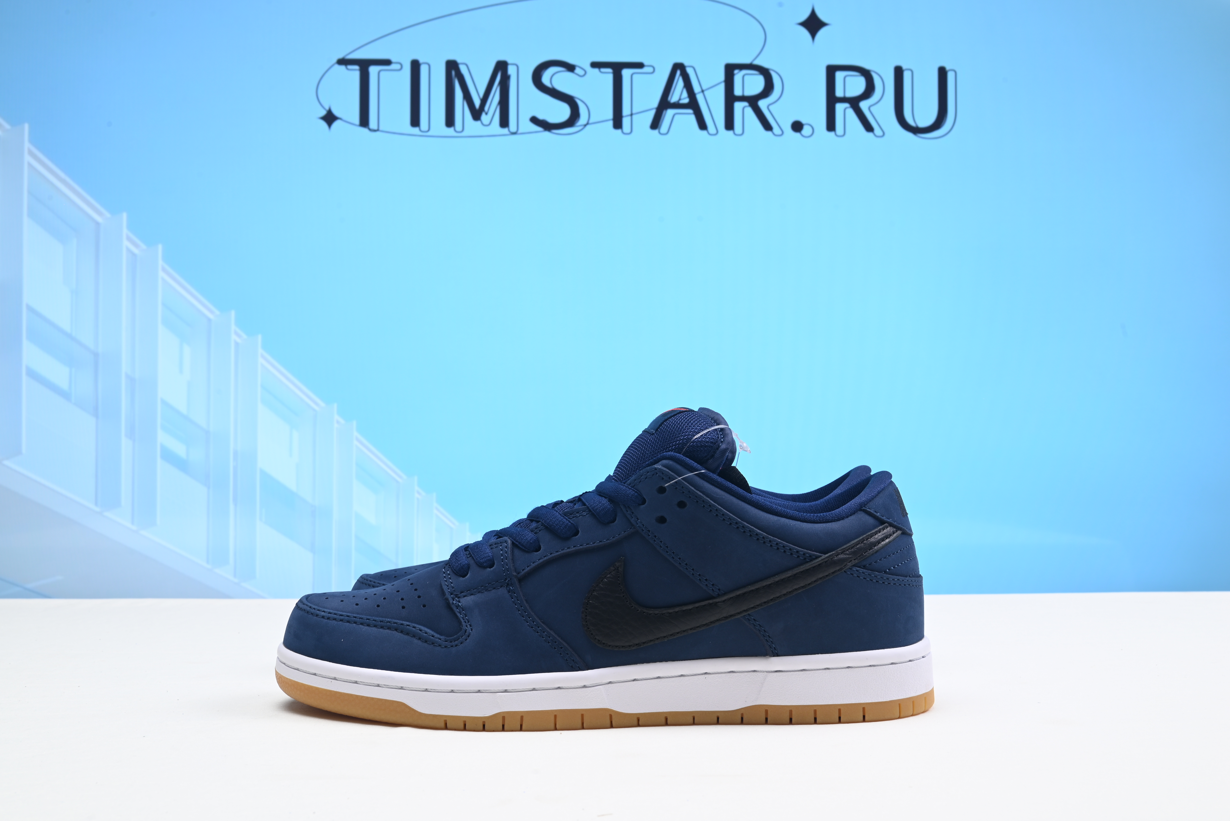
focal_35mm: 39
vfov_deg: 34.2
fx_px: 1333
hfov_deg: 49.5
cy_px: 410
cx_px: 615
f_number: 16
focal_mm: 39
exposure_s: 1/2
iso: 100
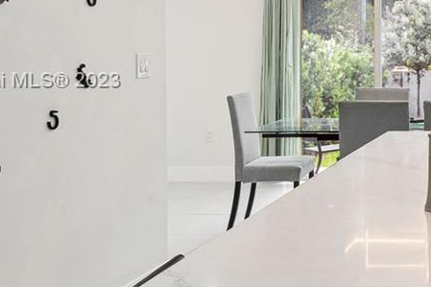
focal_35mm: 57
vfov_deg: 23.6
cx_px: 581
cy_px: 82
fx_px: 682
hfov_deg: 28.0
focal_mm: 16
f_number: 11
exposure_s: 1/8
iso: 250
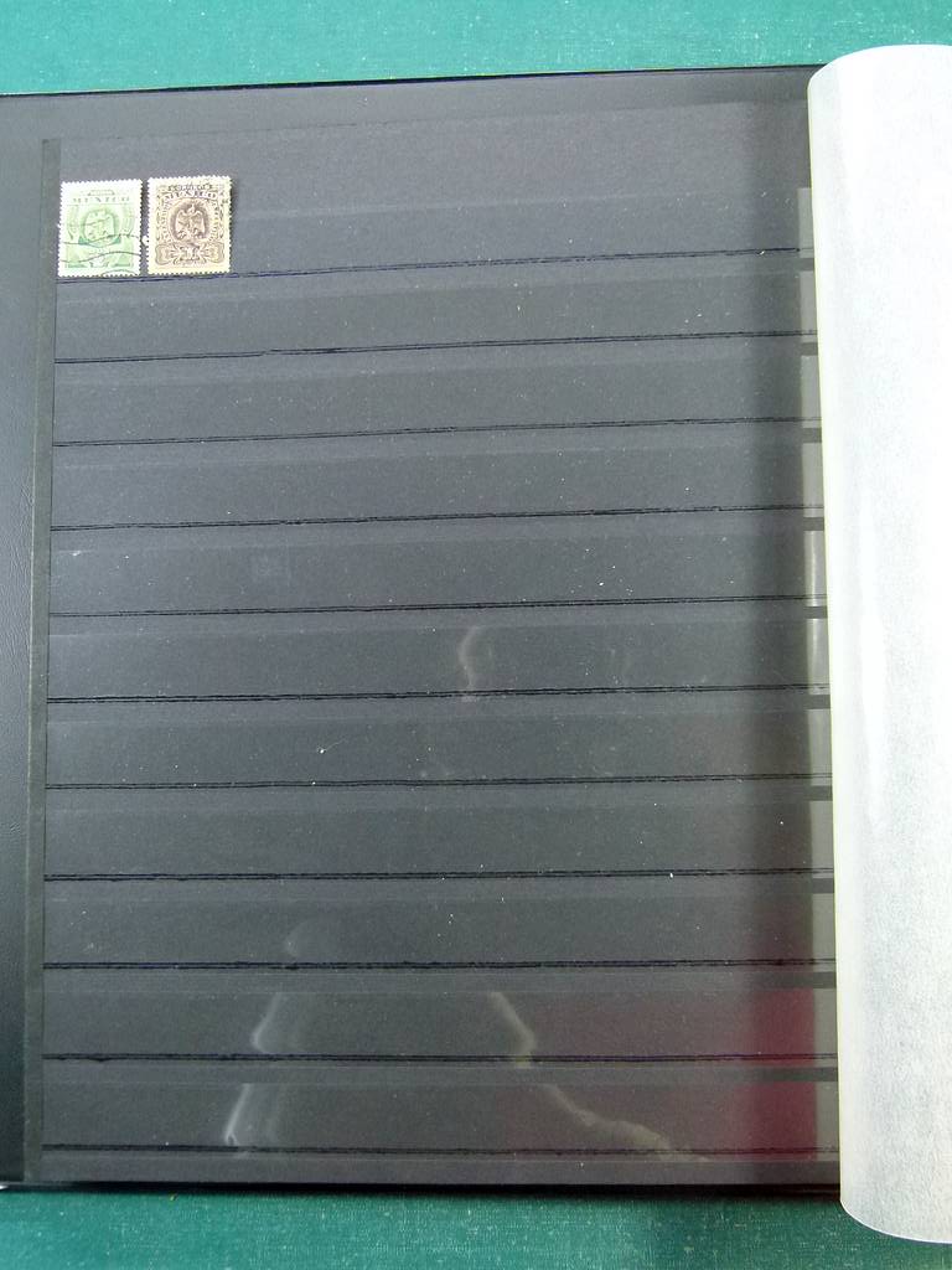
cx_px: 476
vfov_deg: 60.0
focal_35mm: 30
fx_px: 1100
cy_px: 635
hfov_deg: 46.8
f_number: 3
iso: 320
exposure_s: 1/60
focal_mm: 5.4
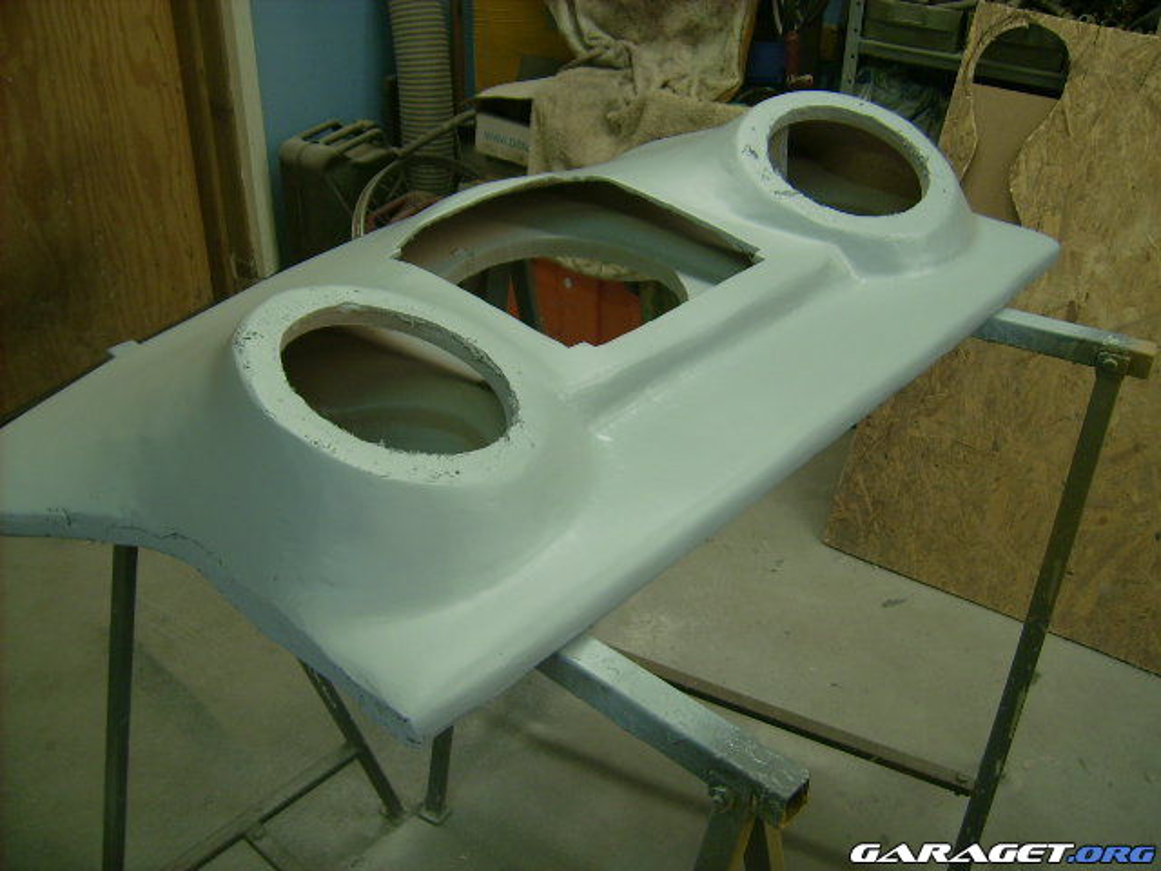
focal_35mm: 35
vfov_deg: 40.7
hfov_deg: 52.6
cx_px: 580
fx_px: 1174
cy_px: 436
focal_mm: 5.95
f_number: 2.8
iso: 50
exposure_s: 1/50
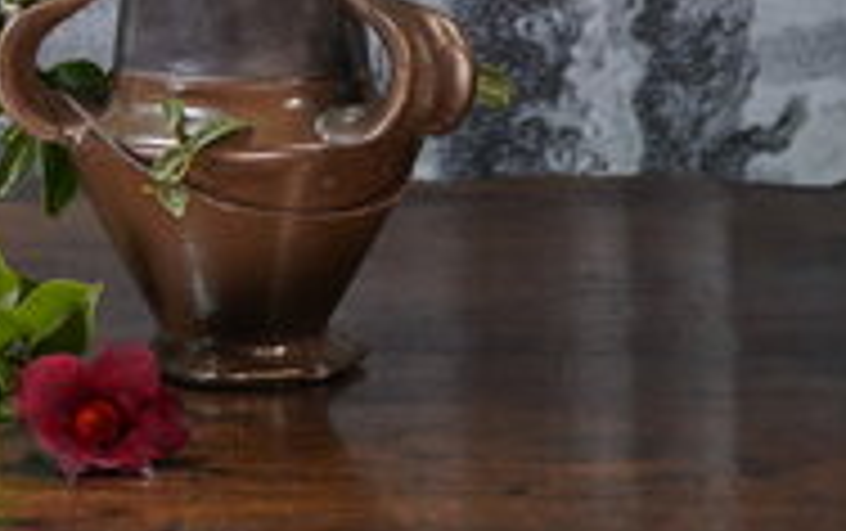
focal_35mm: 117
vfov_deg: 10.6
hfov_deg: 17.7
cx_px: 184
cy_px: -405
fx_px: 2701
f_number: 7.1
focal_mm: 30
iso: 400
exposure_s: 1/125
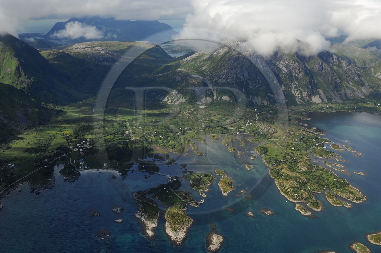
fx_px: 444
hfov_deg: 46.5
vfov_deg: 31.8
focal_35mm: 42
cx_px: 190
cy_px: 126
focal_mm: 28
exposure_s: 1/320
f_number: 7.1
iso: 100
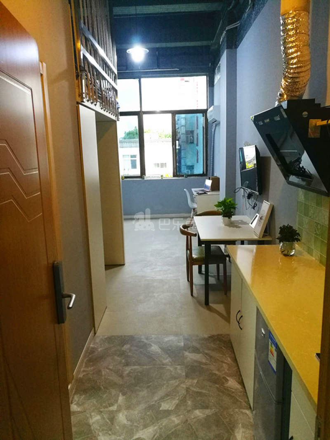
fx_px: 343
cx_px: 165
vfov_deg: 65.3
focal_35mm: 27
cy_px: 220
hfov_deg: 51.3
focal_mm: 4.5
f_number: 2.2
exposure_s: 1/25
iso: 400
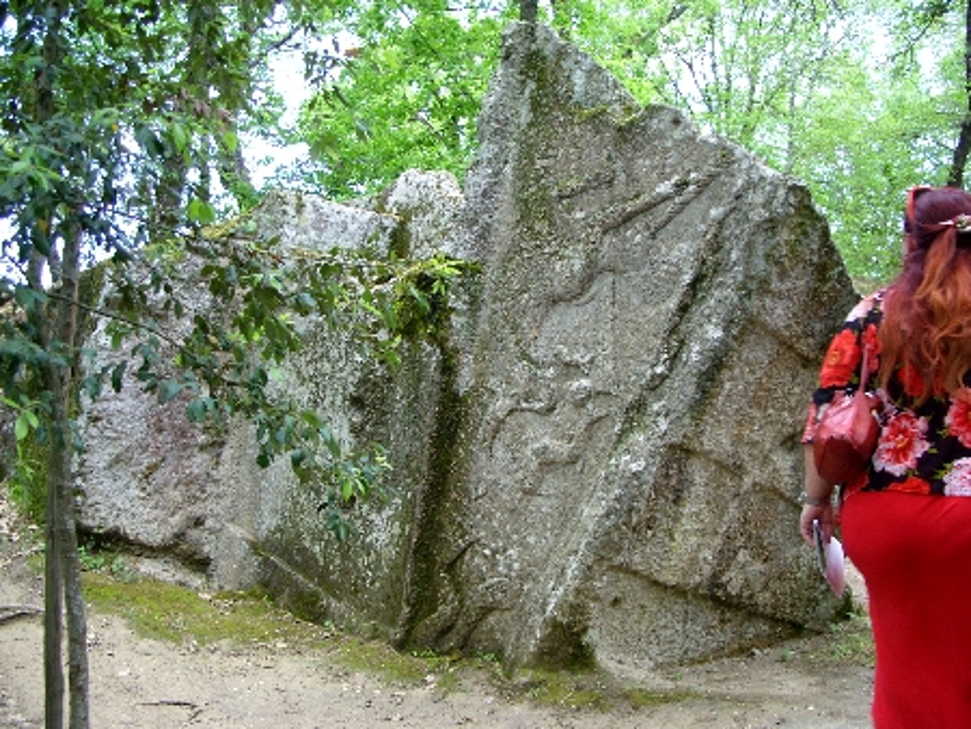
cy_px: 364
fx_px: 1066
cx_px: 486
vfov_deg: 37.8
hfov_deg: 49.0
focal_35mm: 38
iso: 50
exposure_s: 1/35
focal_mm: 7.8
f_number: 2.8
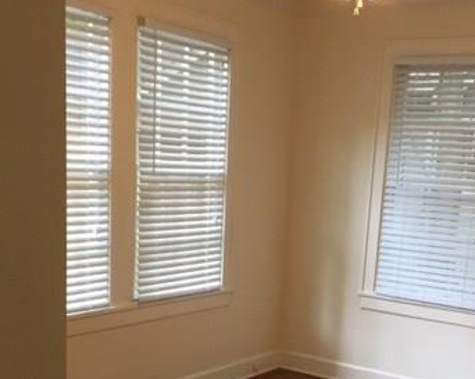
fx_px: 744
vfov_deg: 27.7
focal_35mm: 53
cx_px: 294
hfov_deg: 35.2
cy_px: 329
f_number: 2.2
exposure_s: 1/30
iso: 40
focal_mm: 4.15
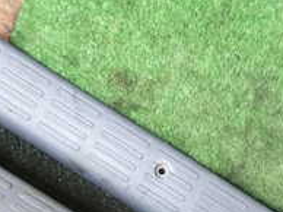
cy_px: 268
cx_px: 214
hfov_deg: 20.9
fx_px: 759
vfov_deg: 15.2
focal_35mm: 93
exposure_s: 1/50
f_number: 2.3
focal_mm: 5.4
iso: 200
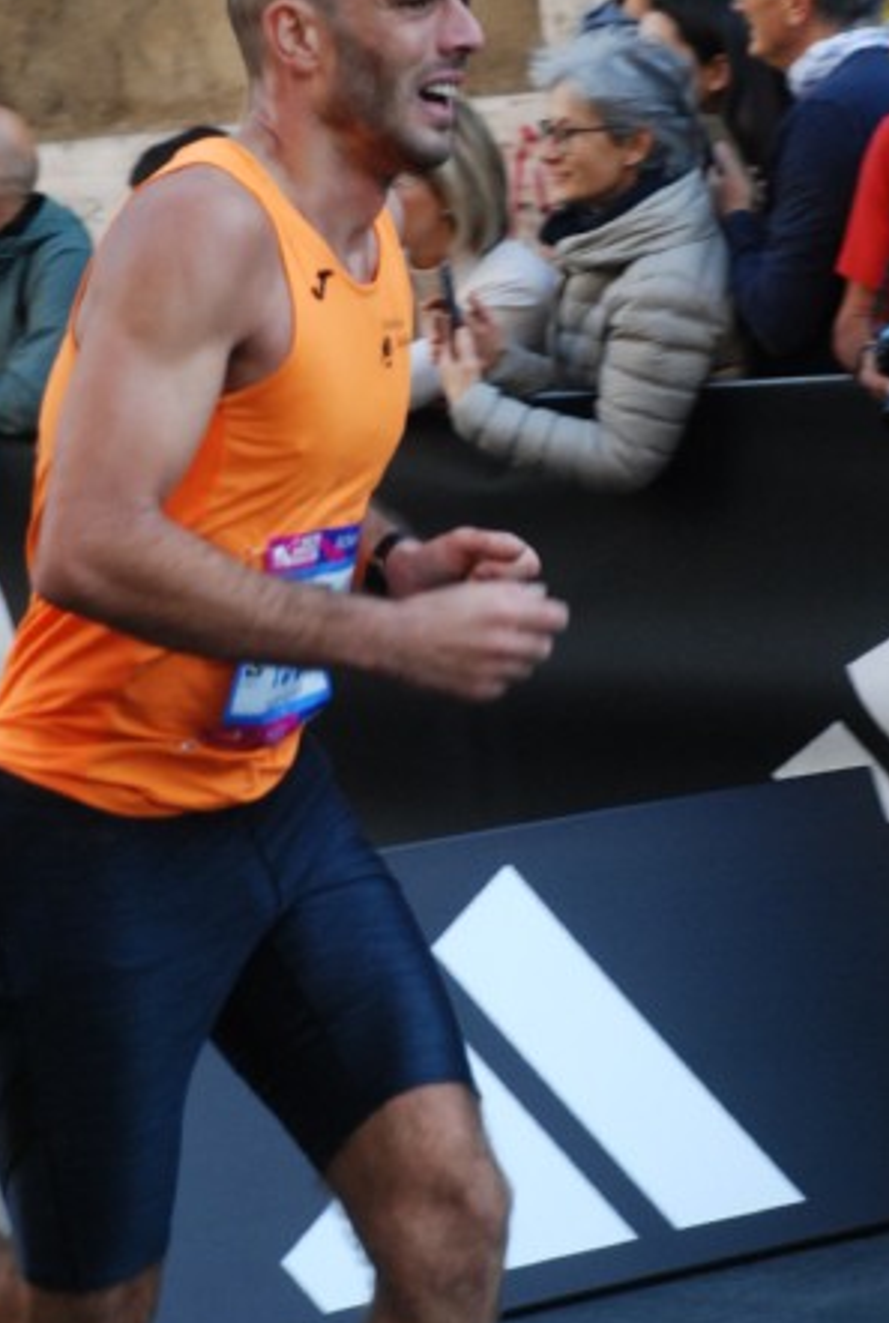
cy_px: 485
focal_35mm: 153
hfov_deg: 9.0
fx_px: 5624
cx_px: 450
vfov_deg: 13.4
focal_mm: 75
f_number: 5.6
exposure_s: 1/400
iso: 1000
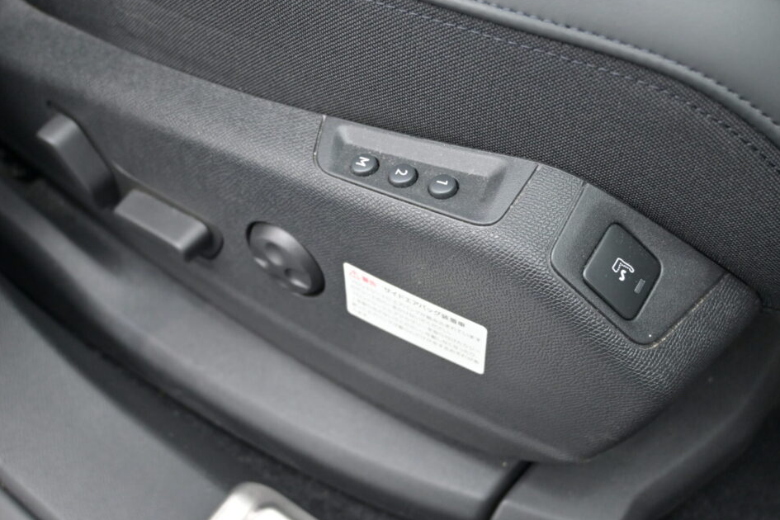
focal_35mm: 40
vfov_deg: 33.5
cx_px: 381
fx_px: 863
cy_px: 250
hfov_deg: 48.7
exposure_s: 1/40
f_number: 4.2
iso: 1250
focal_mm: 24.5
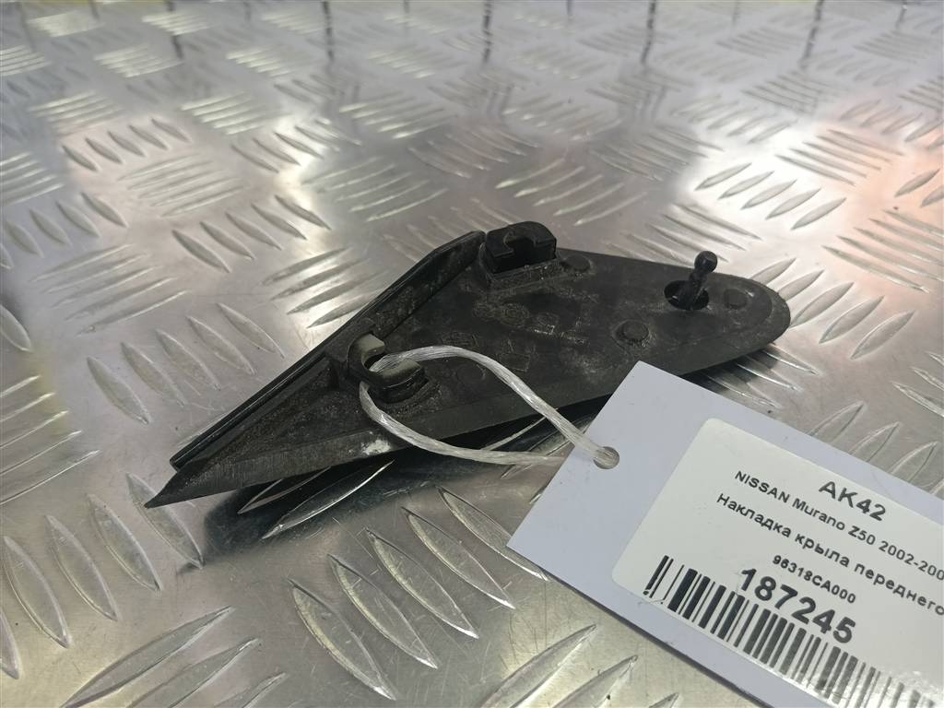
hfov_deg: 65.3
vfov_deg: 51.4
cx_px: 472
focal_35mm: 27
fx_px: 736
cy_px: 354
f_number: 1.6
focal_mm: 4.11
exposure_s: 1/100
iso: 140
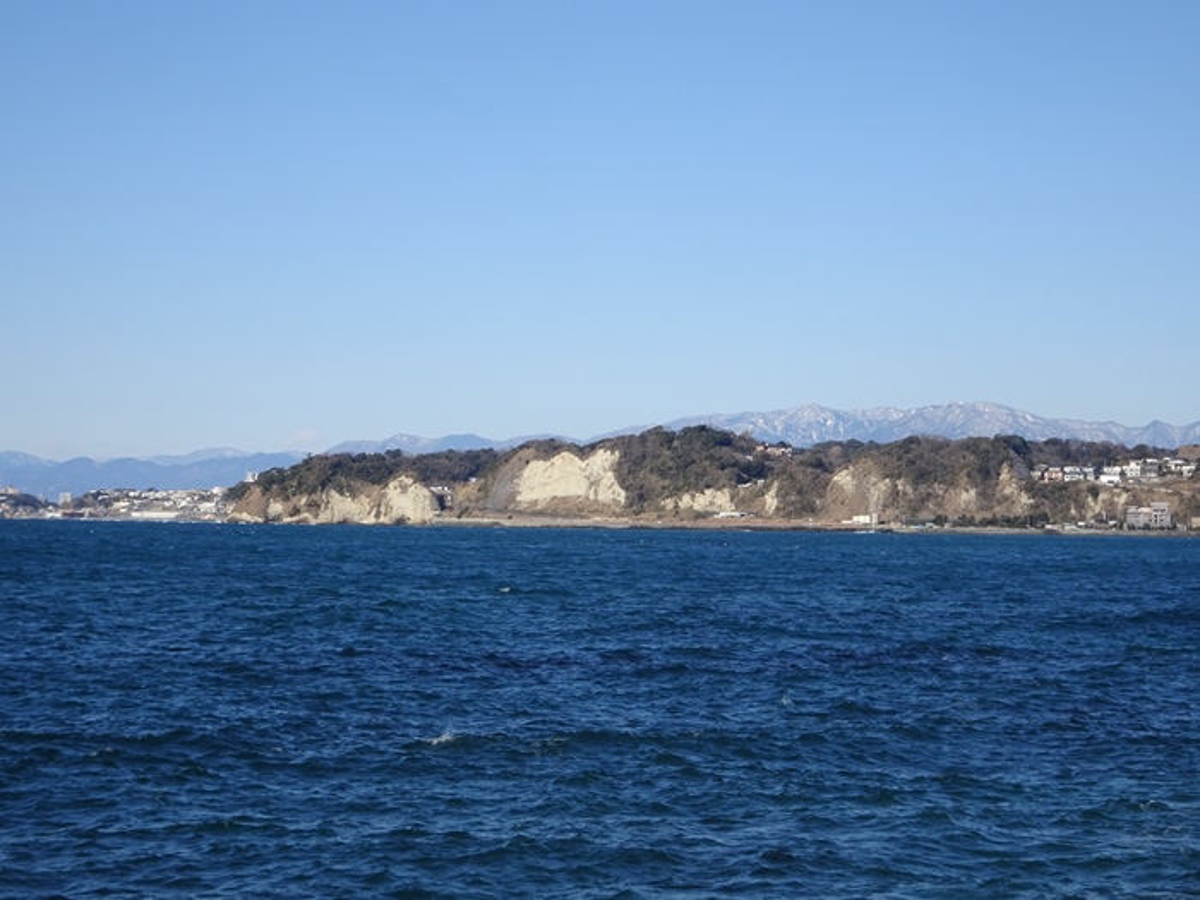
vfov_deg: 15.4
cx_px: 600
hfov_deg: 20.4
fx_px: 3328
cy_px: 450
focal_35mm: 96
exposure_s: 1/400
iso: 80
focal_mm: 16.46
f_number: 5.6
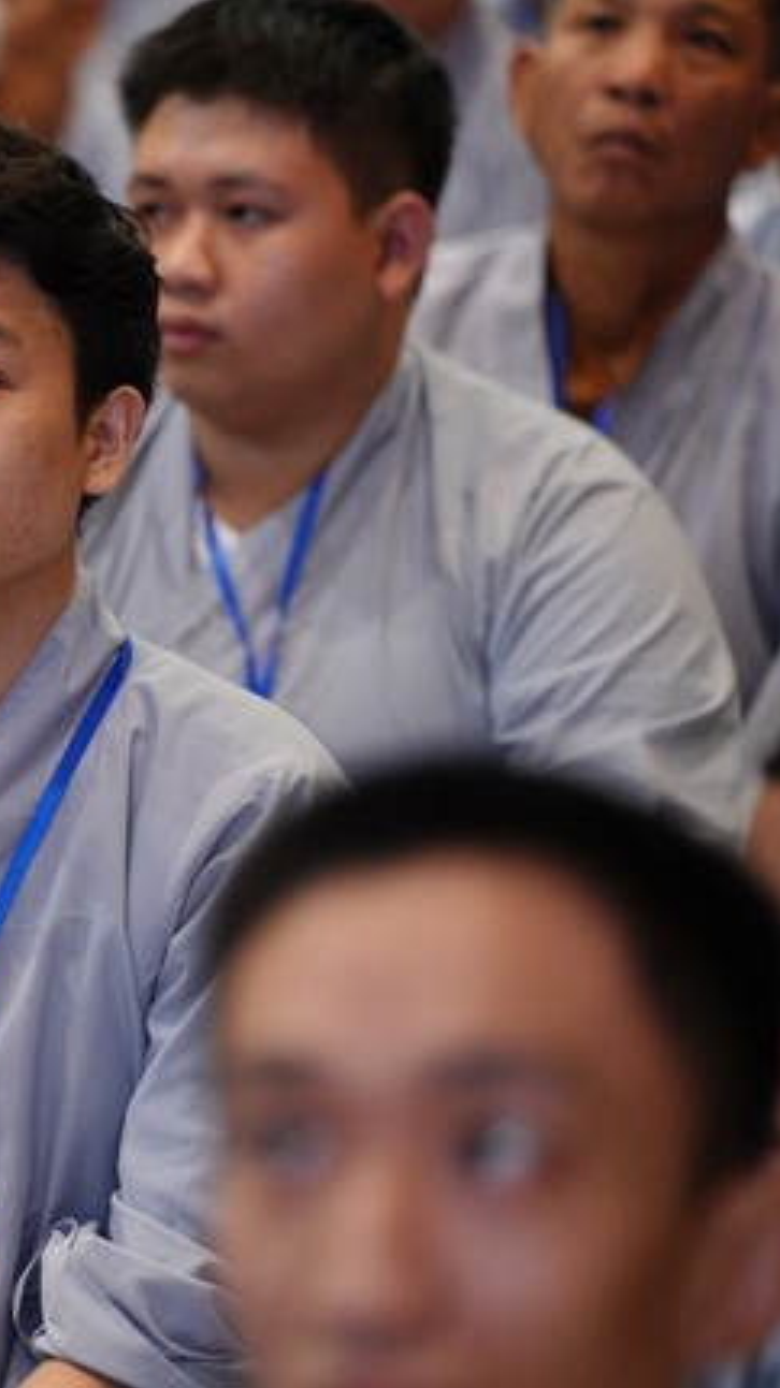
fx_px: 8726
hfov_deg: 5.1
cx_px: -180
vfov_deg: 9.1
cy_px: 694
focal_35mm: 237
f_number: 2.8
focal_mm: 150
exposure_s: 1/100
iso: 2000
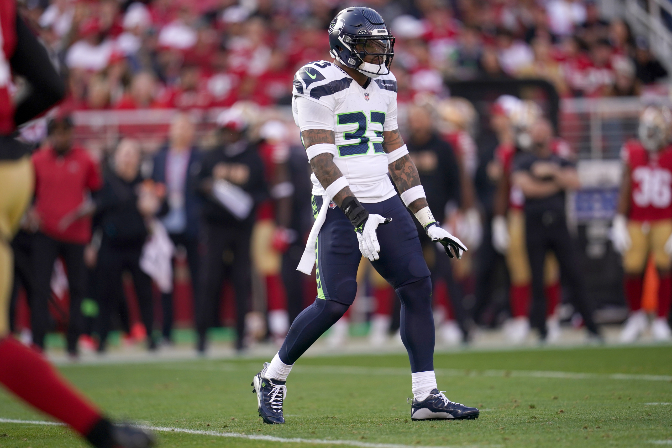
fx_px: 7467
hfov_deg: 5.2
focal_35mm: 400
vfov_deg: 3.4
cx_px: 336
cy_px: 224
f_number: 2.8
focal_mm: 400
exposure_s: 1/4000
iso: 640
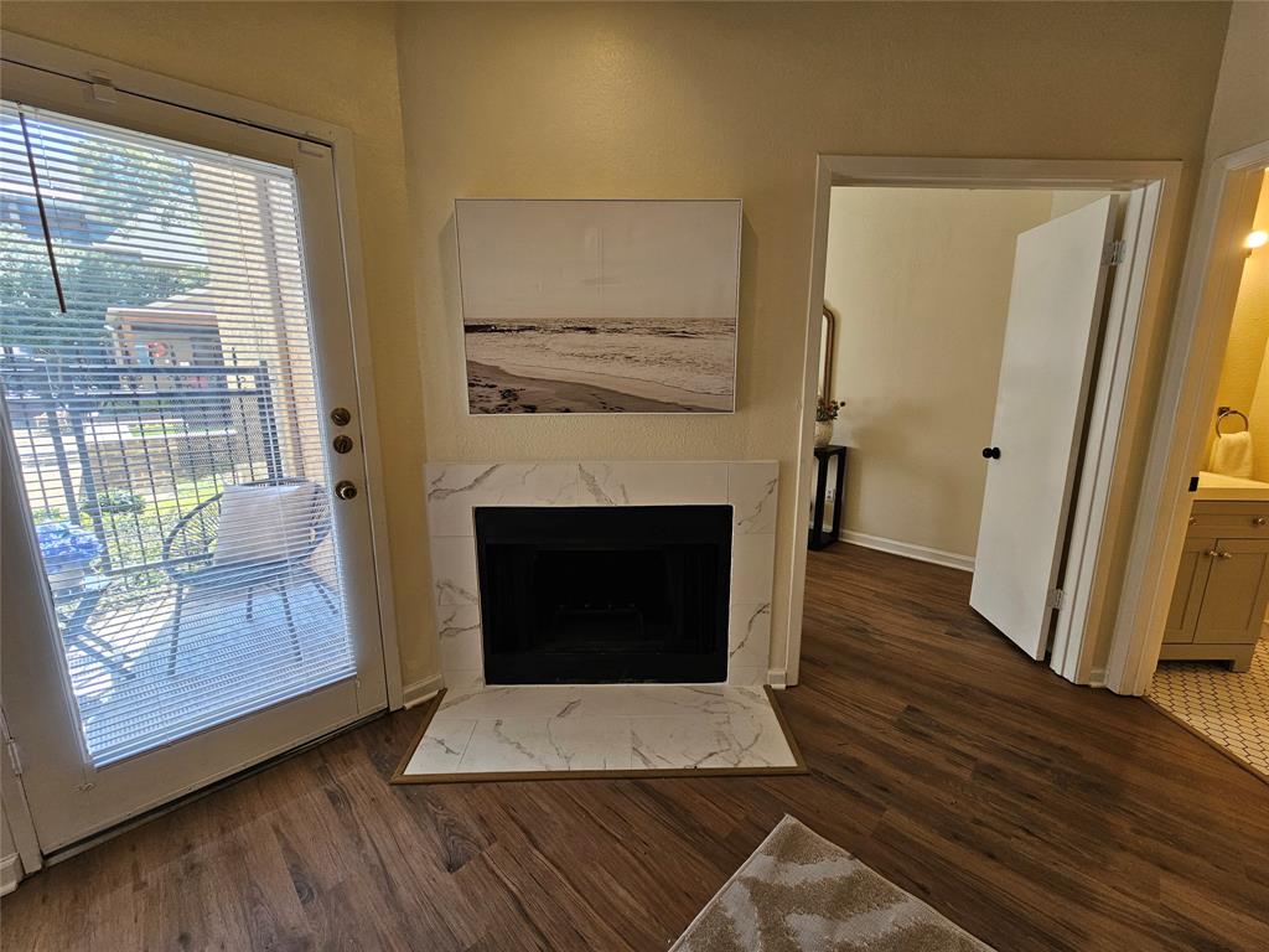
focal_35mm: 13
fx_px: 477
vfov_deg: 89.9
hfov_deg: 106.2
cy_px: 476
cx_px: 634
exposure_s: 1/60
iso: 80
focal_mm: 2.2
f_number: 2.2
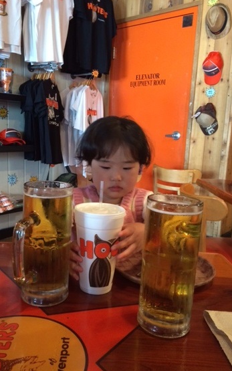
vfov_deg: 61.2
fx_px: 314
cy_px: 184
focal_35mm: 31
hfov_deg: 40.6
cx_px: 103
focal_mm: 4.15
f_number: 2.2
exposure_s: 1/24
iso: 250
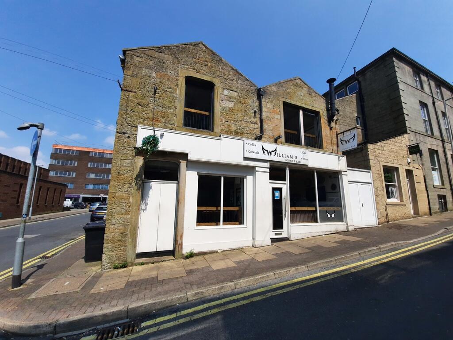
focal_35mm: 13
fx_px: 170
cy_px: 170
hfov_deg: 106.2
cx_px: 226
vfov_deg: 89.9
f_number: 2.2
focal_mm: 1.74
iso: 40
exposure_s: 1/1661
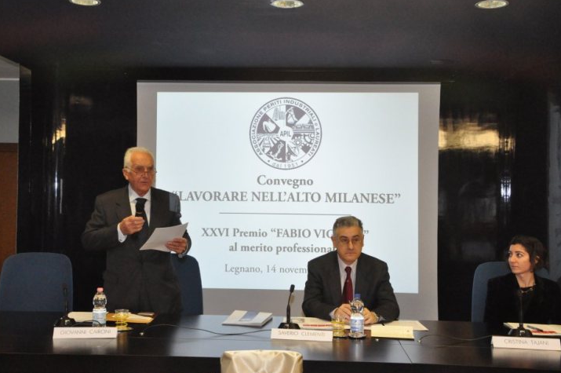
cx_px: 260
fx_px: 732
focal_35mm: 47
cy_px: 179
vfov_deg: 28.6
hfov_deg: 41.9
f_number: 8
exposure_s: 1/60
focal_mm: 28
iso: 3200
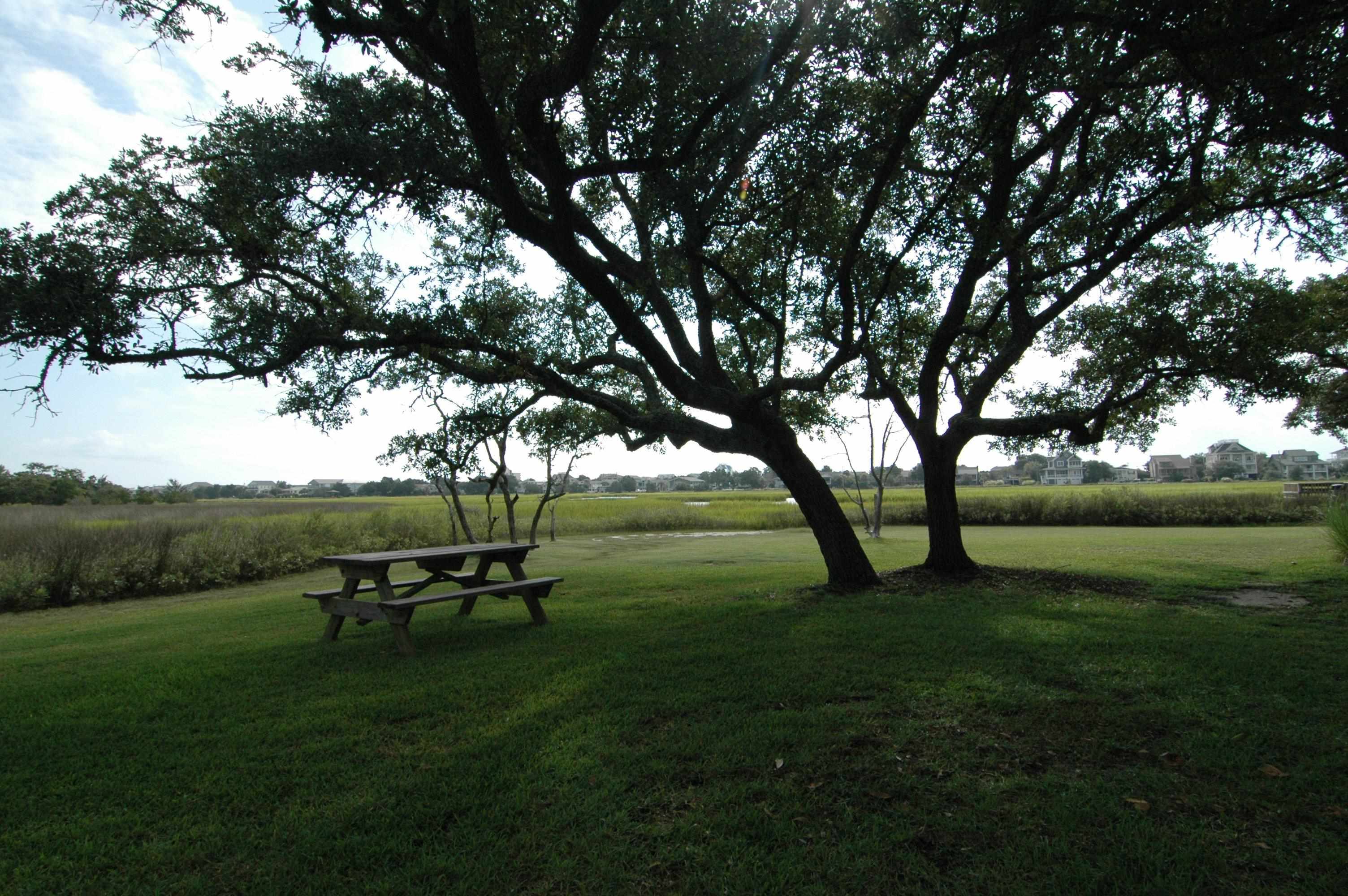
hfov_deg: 92.5
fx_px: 645
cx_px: 674
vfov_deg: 69.6
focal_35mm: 17
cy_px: 448
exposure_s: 1/500
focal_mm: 11.5
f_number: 11
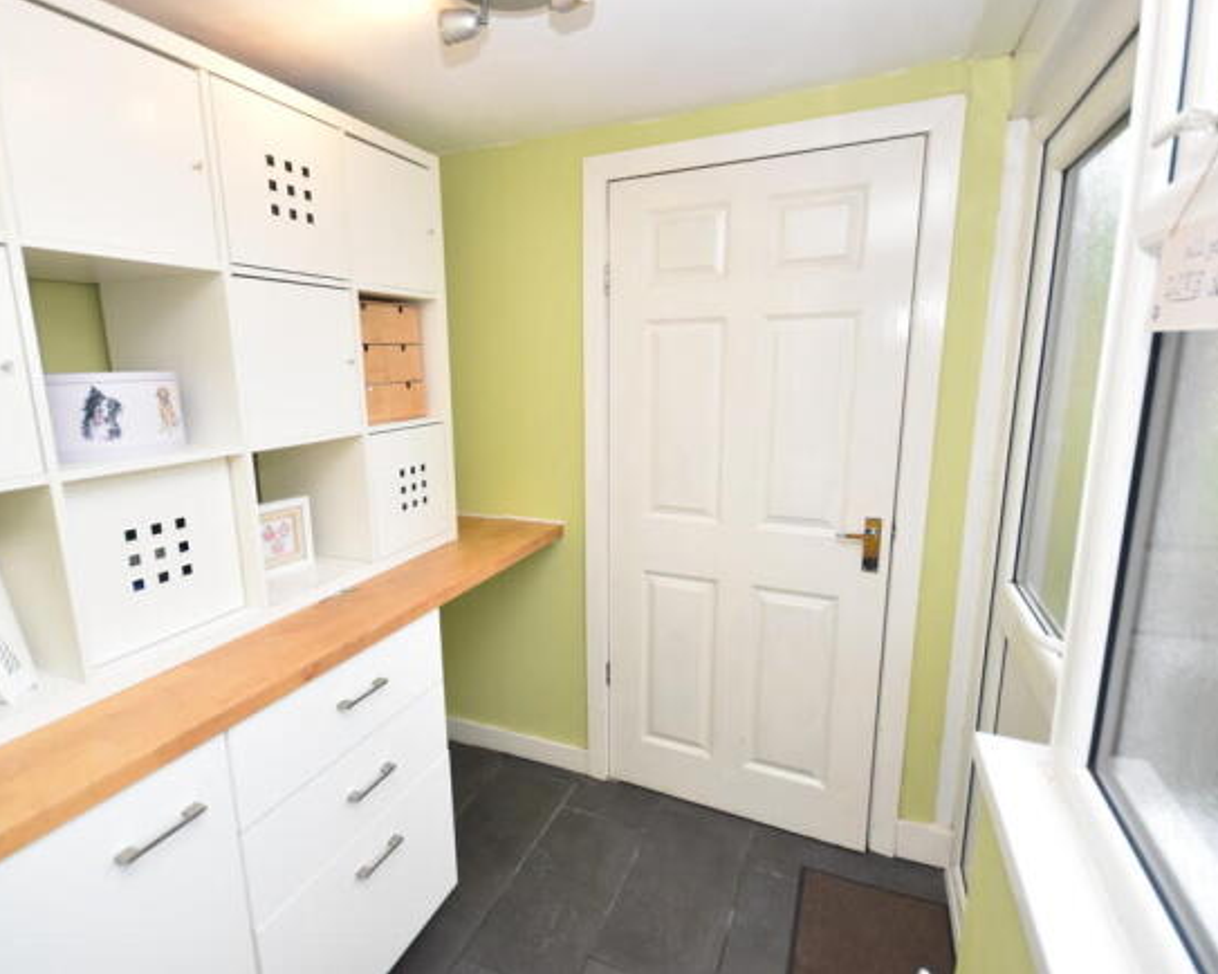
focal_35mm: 17
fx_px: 613
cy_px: 486
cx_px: 569
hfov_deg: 89.5
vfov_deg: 76.9
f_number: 5
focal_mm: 10
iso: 800
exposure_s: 1/200
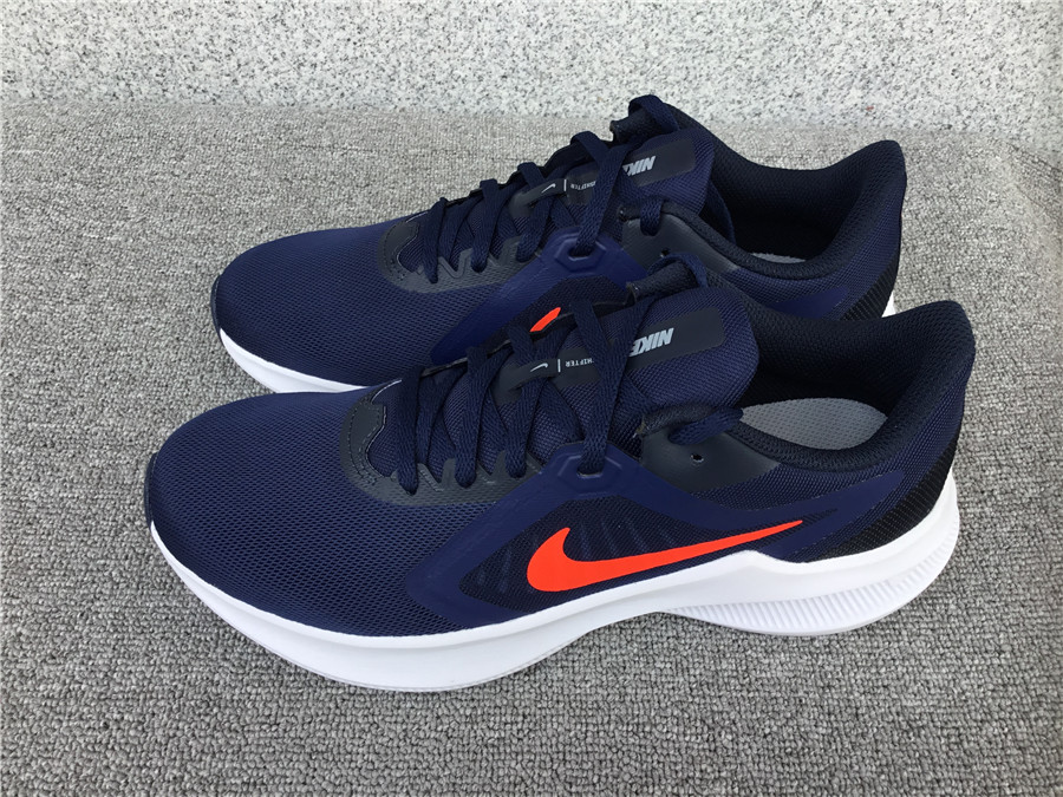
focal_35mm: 31
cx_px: 532
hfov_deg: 58.4
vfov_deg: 45.4
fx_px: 952
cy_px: 398
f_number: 2.4
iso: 25
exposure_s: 1/184
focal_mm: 3.3
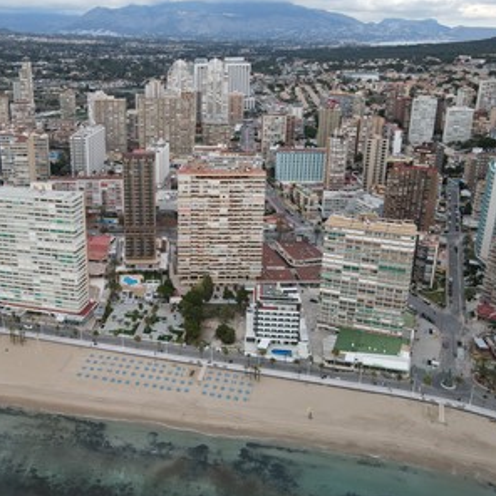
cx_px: 179
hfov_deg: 49.2
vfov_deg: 49.7
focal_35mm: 33
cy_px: 227
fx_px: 535
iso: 100
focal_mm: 4.5
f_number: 2.8
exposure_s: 1/200
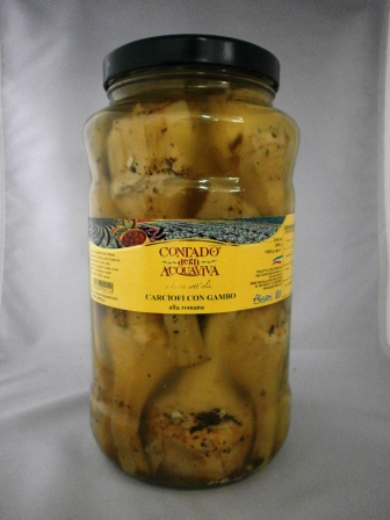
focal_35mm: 27
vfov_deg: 65.3
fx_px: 406
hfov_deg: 51.4
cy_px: 260
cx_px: 195
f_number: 2.9
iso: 800
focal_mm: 4.8
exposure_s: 1/50
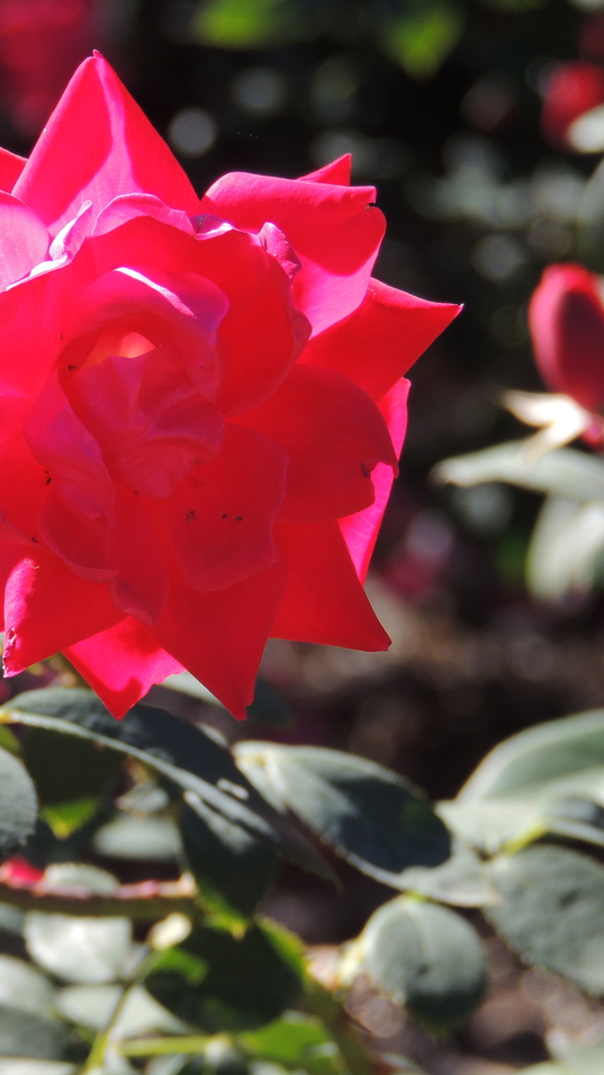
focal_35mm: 292
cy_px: 537
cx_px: -99
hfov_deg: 4.1
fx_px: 8316
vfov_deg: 7.4
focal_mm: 35.6
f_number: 4.6
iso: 100
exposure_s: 1/200
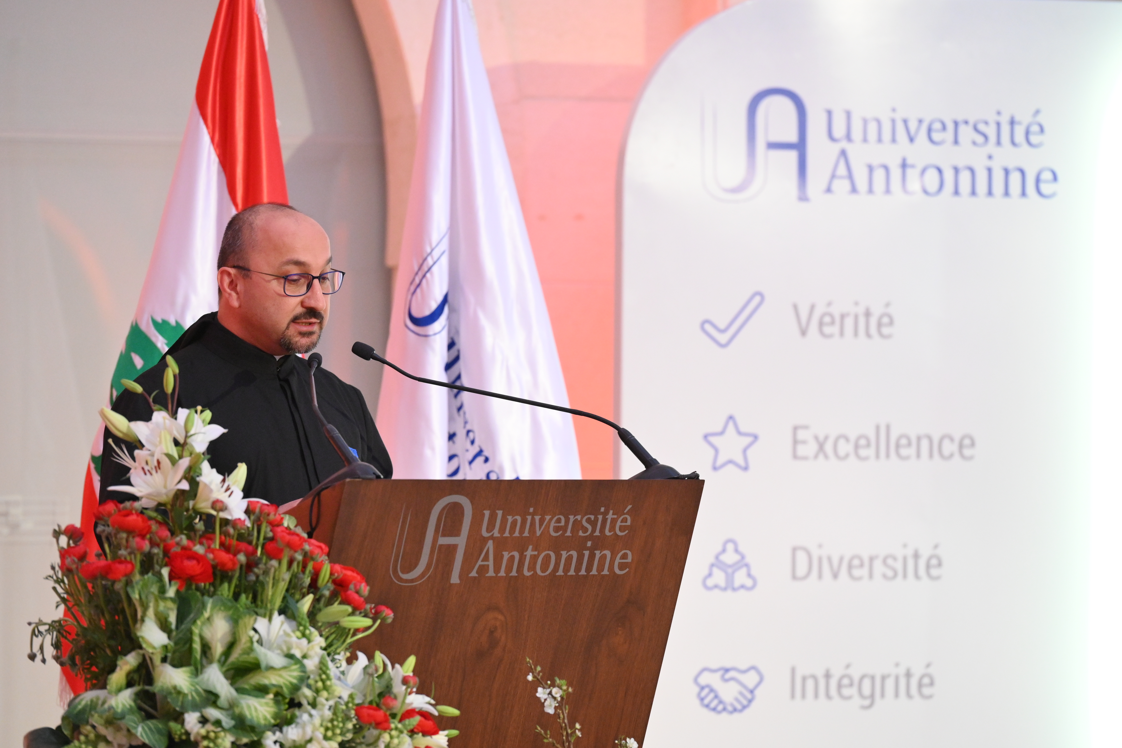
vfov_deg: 7.0
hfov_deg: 10.6
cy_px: 374
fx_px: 6075
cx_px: 561
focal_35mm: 195
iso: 5000
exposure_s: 1/400
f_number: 4
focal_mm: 195
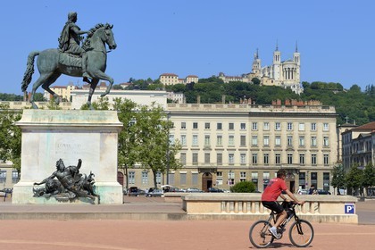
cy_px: 125
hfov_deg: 28.8
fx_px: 729
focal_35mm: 70
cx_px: 188
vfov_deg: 19.5
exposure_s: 1/320
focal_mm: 70
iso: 100
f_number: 10
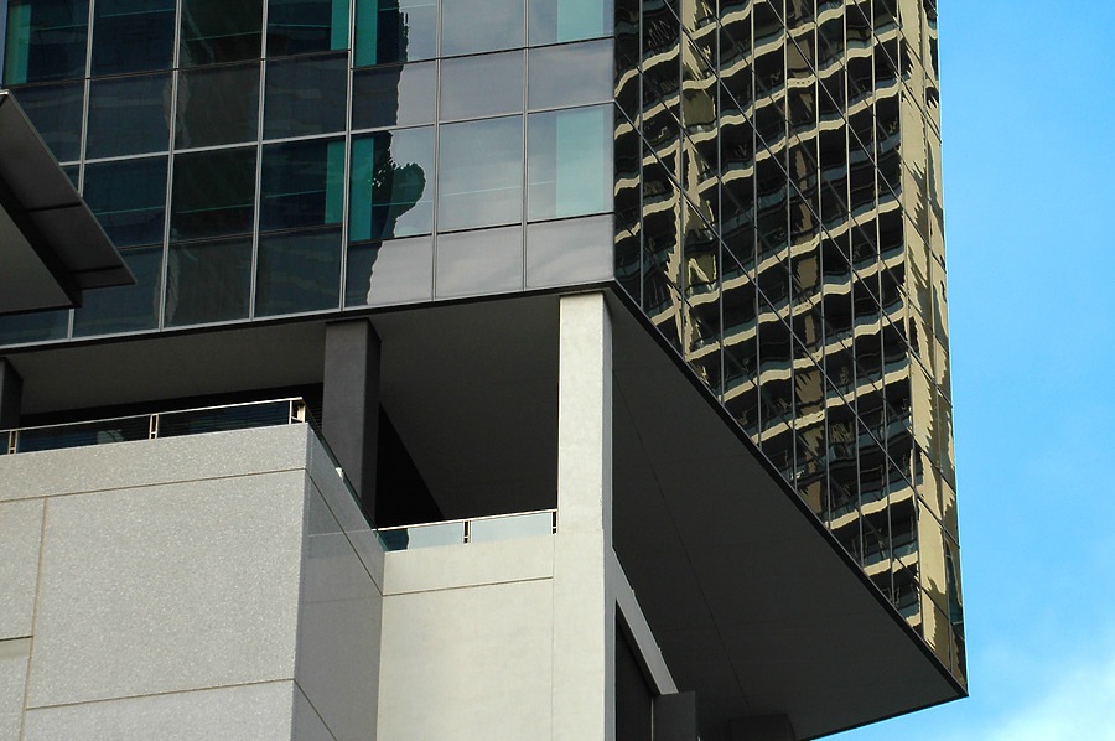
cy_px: 370
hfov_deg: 22.6
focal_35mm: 90
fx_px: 2784
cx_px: 558
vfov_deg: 15.2
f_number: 7.1
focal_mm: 60
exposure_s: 1/200
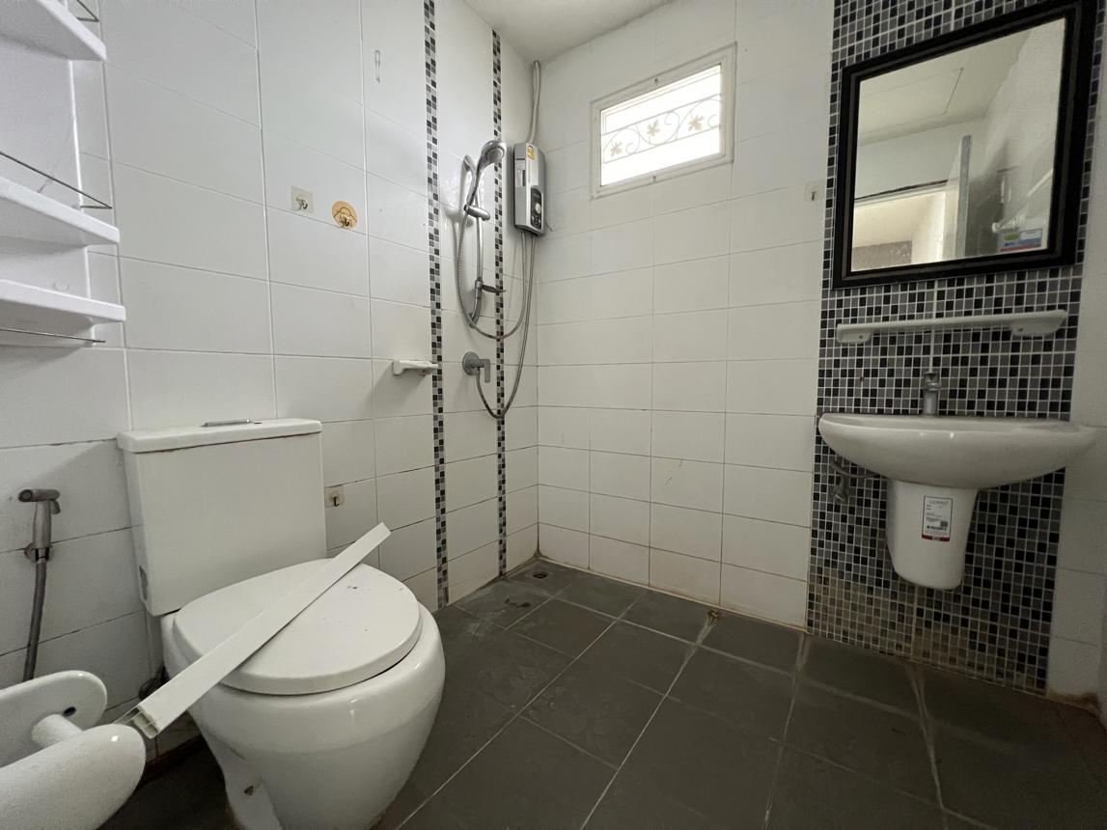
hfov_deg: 106.2
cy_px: 415
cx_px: 554
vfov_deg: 89.9
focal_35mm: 13
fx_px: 416
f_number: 1.8
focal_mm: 1.57
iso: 640
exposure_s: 1/60
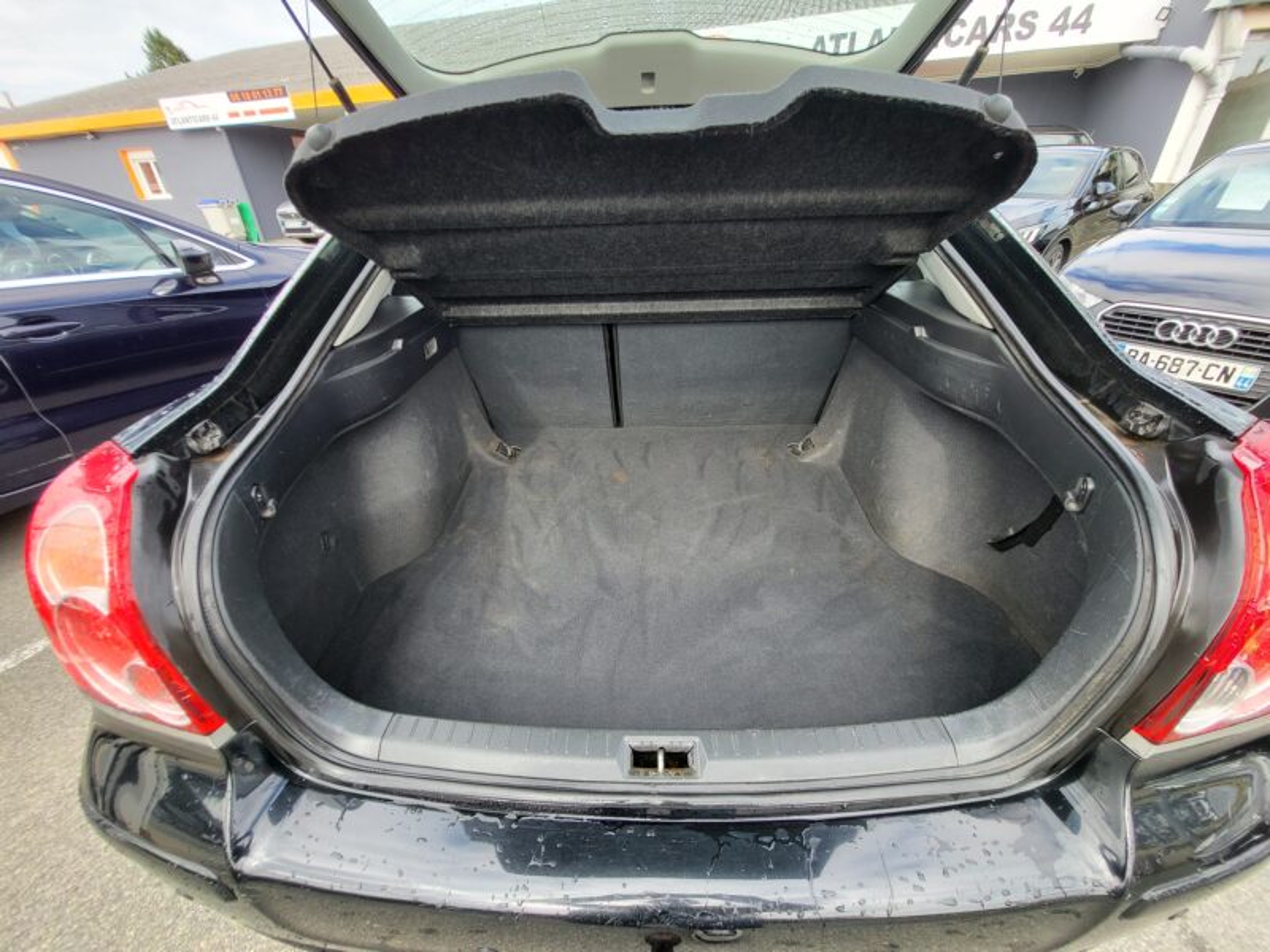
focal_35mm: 13
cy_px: 476
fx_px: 477
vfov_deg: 89.9
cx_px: 635
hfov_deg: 106.2
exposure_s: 1/133
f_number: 2.2
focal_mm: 1.74
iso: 32
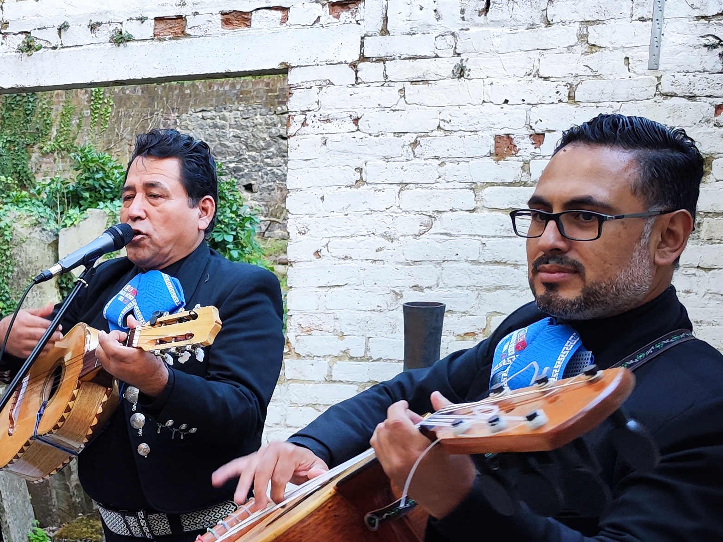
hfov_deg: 30.9
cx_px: 86
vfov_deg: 24.2
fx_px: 1253
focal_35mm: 60
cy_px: 408
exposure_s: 1/100
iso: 576
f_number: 1.69
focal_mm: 7.01
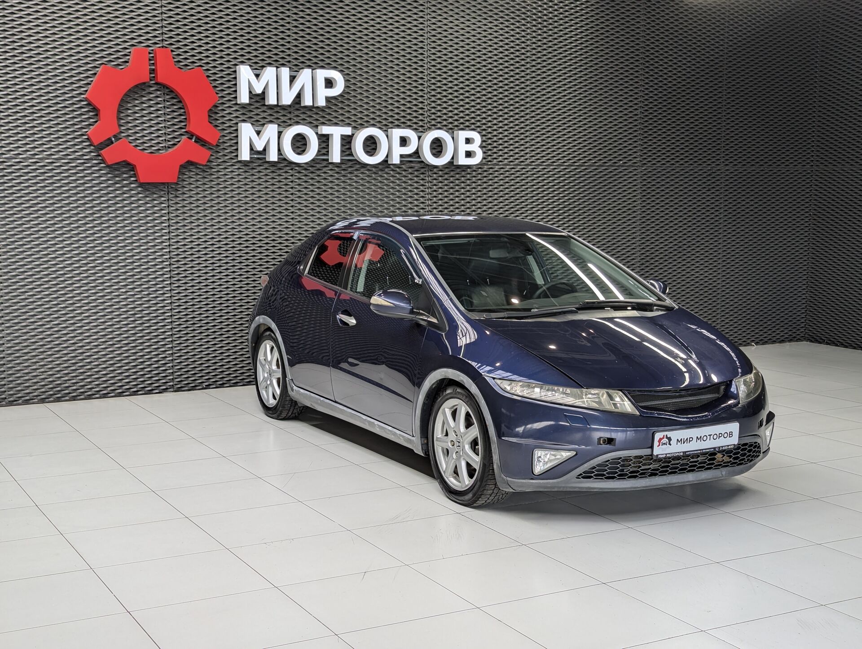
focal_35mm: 48
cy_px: 324
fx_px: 1197
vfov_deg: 30.3
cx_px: 431
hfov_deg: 39.6
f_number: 1.85
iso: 41
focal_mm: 6.81
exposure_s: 1/124
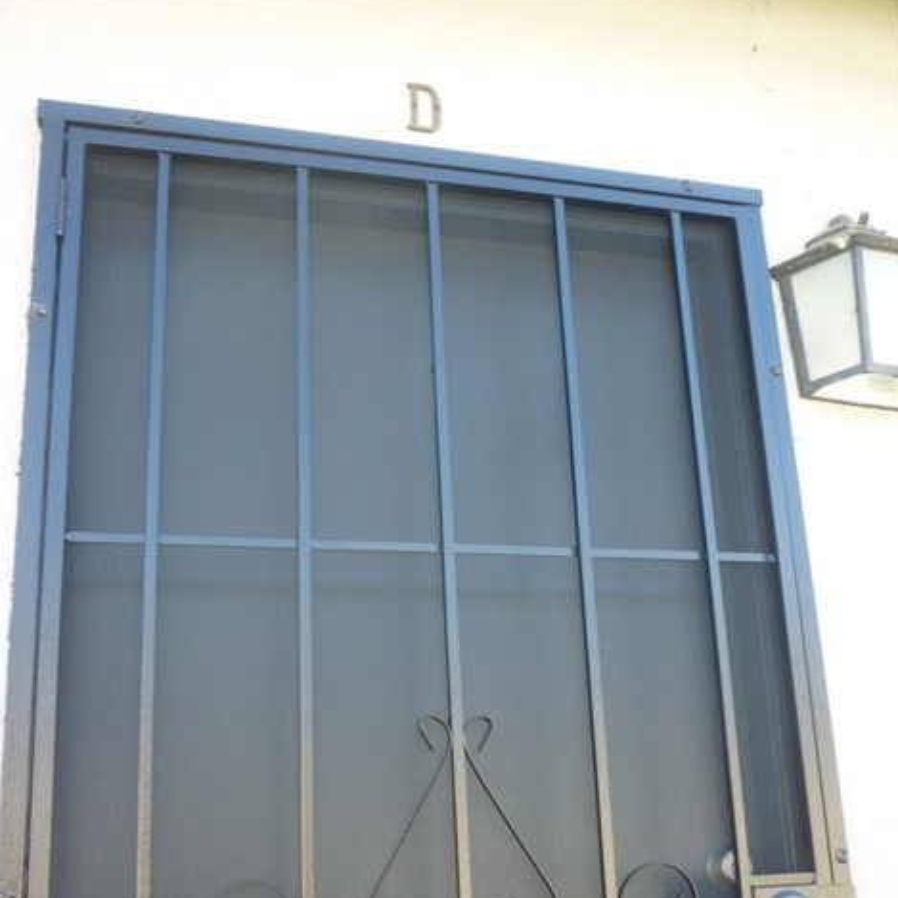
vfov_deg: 46.4
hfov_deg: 47.2
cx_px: 444
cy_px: 603
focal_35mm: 35
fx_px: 1027
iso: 80
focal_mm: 5.2
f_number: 3.3
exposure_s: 1/50
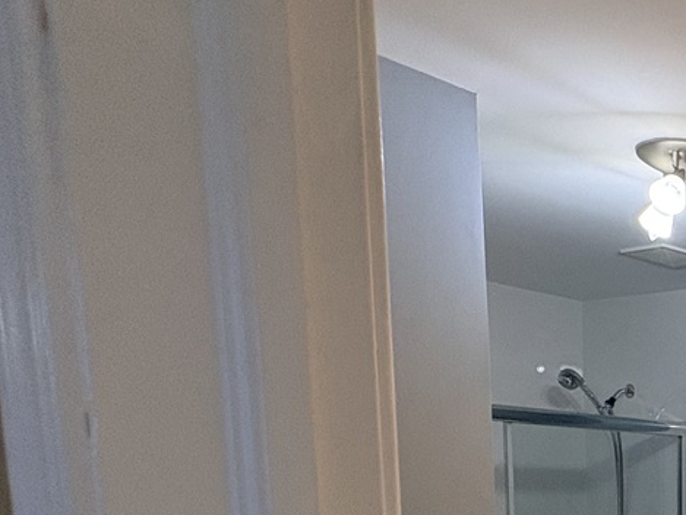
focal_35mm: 43
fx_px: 852
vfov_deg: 29.4
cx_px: 990
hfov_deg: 29.6
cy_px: 601
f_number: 2.2
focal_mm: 2.22
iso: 320
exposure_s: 1/120
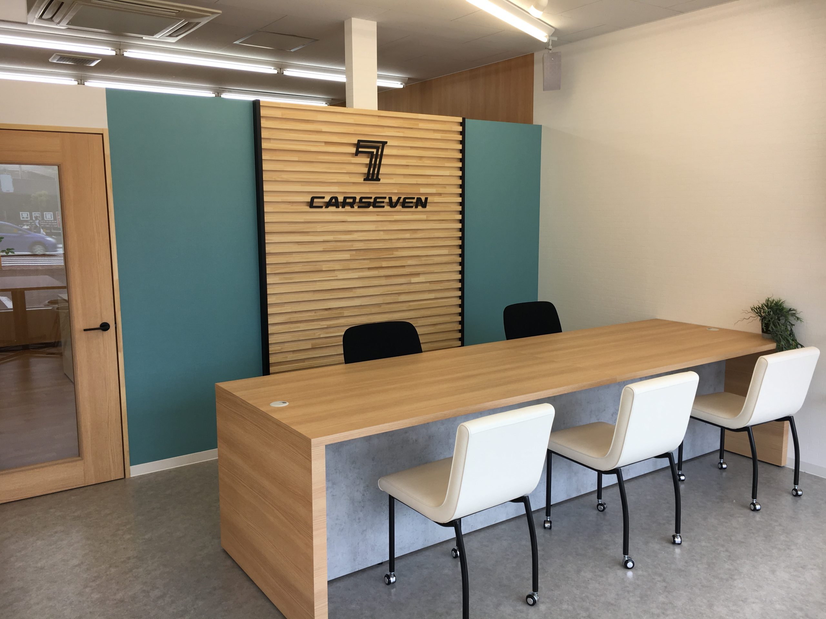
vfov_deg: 48.2
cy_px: 310
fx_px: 692
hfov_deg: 61.7
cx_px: 413
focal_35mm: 29
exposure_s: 1/120
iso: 25
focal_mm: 4.15
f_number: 2.2
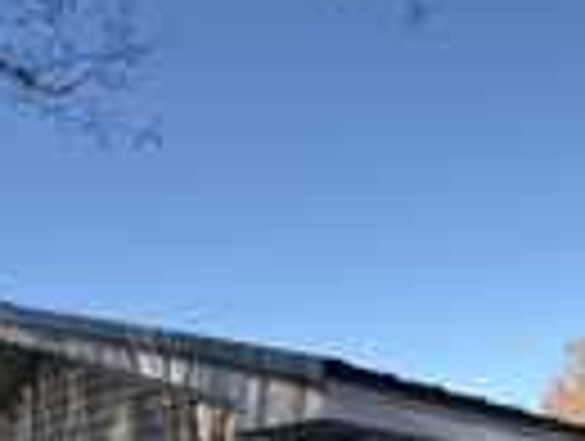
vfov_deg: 25.7
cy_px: 652
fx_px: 728
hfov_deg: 37.3
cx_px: 630
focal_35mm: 43
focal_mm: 2.22
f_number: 2.2
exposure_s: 1/418
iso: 64
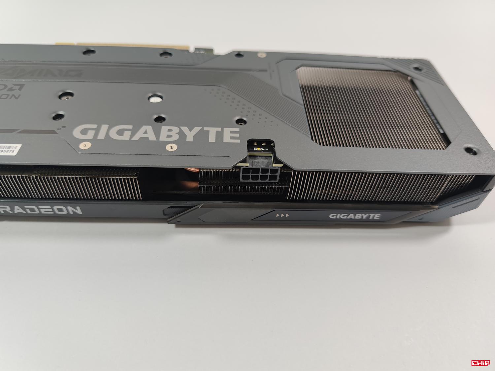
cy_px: 186
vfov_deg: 54.9
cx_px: 248
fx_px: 357
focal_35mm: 25
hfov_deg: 69.4
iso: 73
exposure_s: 1/100
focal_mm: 6.78
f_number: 1.85
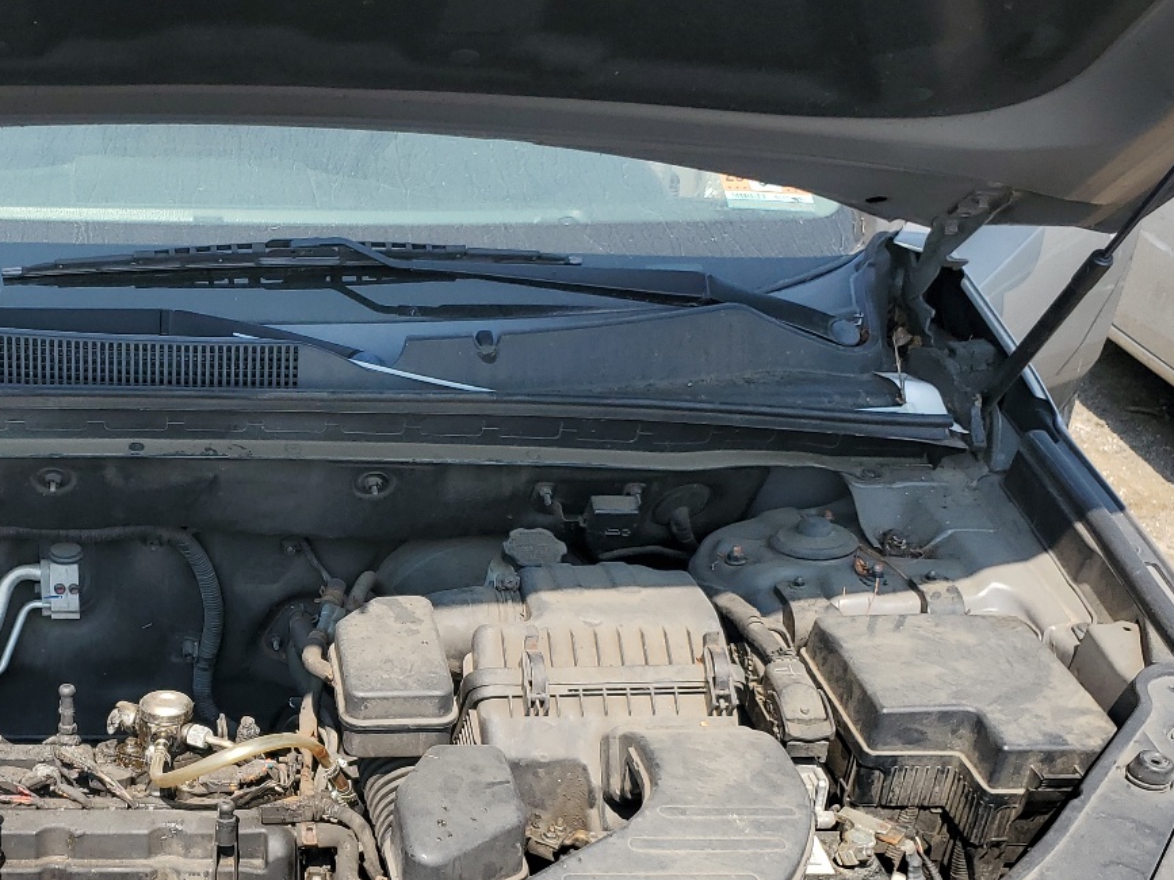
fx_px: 1628
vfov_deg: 29.7
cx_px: 241
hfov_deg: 38.2
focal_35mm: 48
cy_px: 672
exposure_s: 1/1429
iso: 50
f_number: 1.5
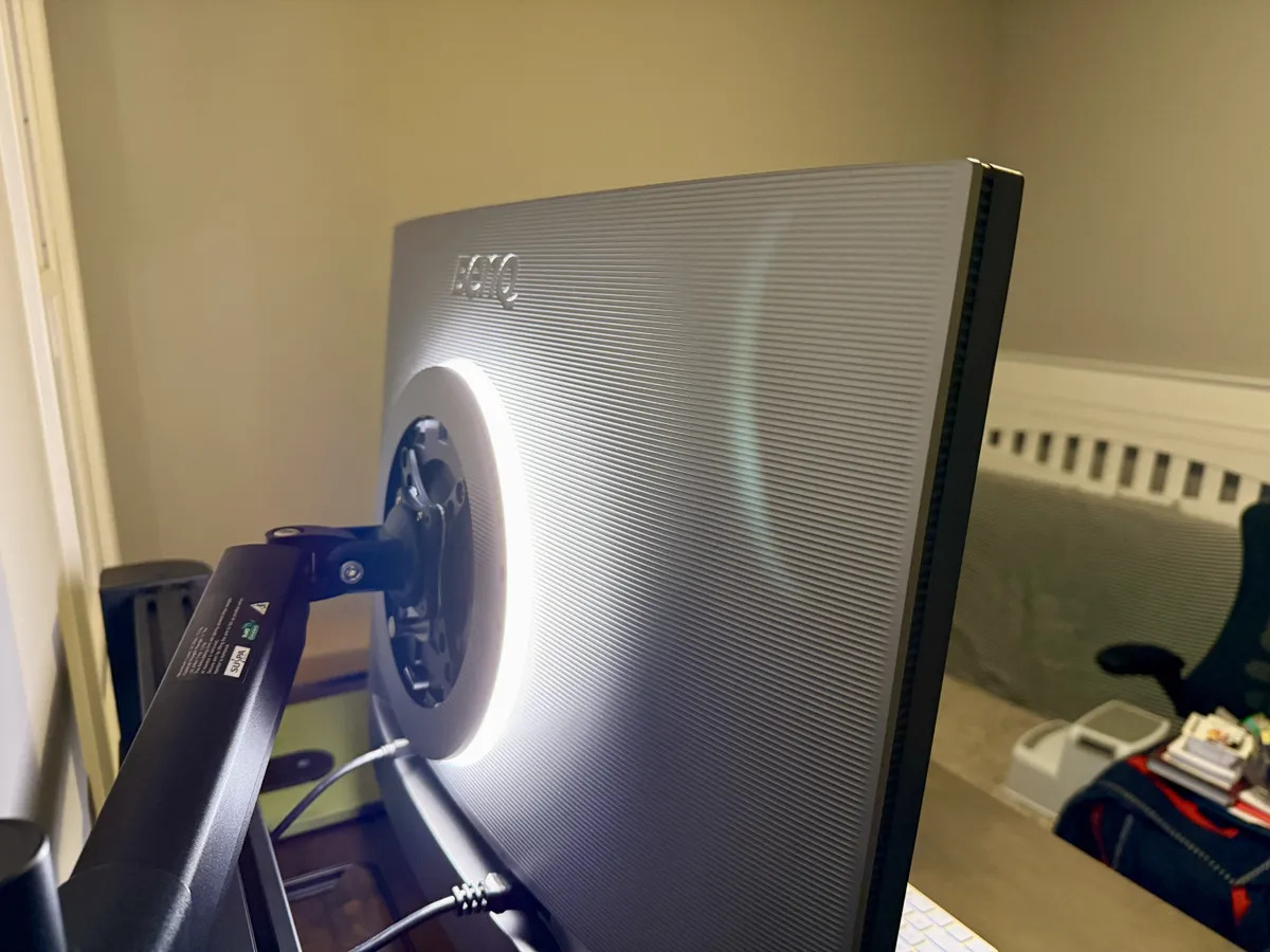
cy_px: 476
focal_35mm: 24
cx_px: 635
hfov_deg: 71.6
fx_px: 881
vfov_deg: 56.8
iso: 800
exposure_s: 1/60
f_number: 1.78
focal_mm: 6.76
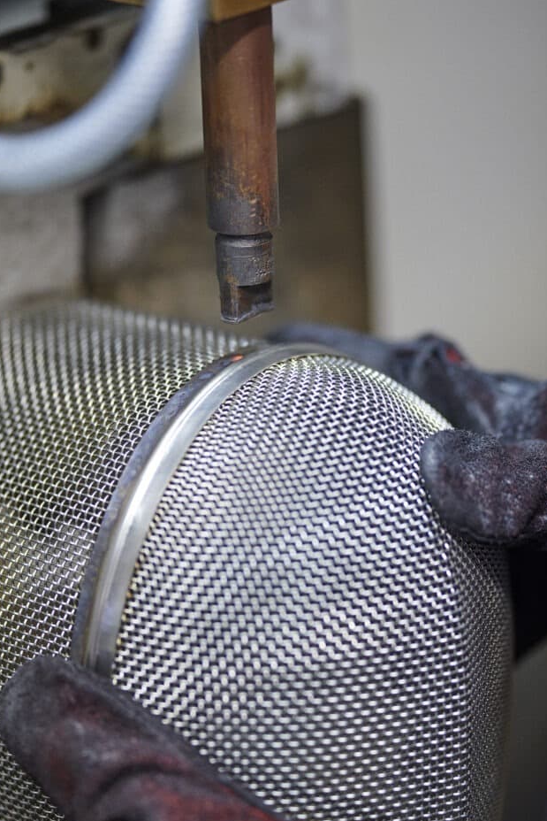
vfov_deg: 13.8
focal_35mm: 149
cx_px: 281
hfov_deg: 9.2
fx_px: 3394
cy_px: 438
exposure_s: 1/320
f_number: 1.8
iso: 1250
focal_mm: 135
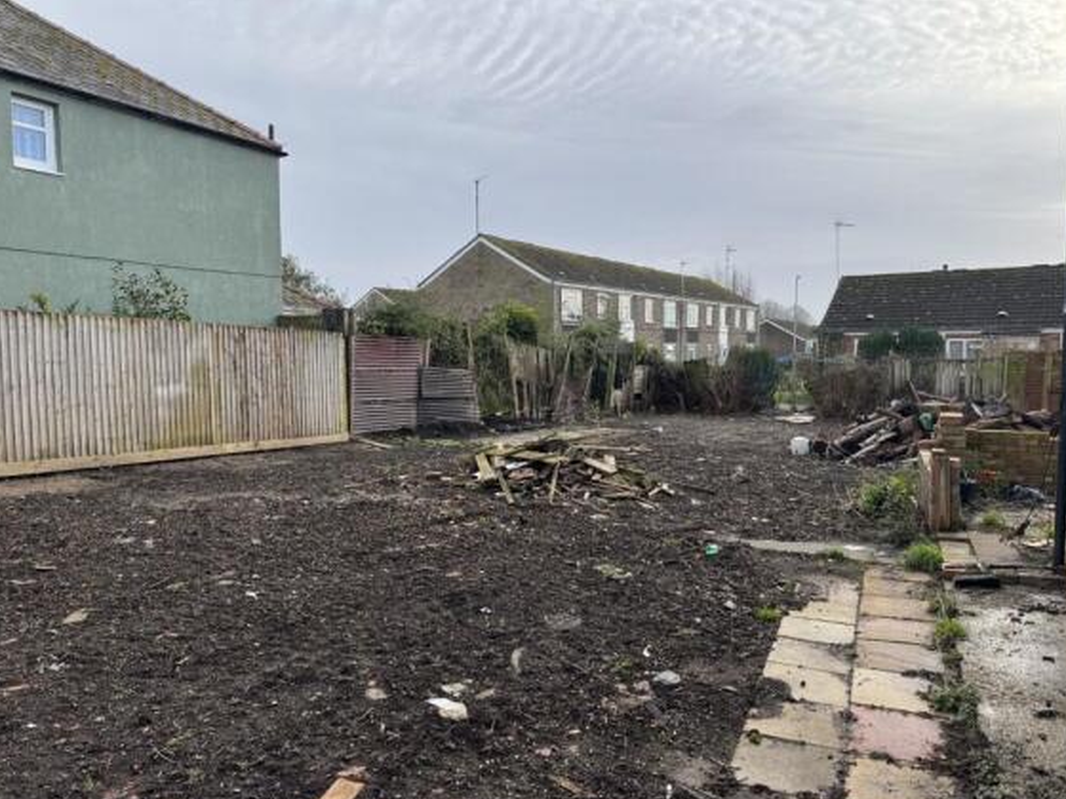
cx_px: 545
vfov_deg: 54.9
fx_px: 770
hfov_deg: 69.4
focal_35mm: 25
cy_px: 414
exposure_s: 1/1238
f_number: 1.78
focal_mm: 6.76
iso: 80
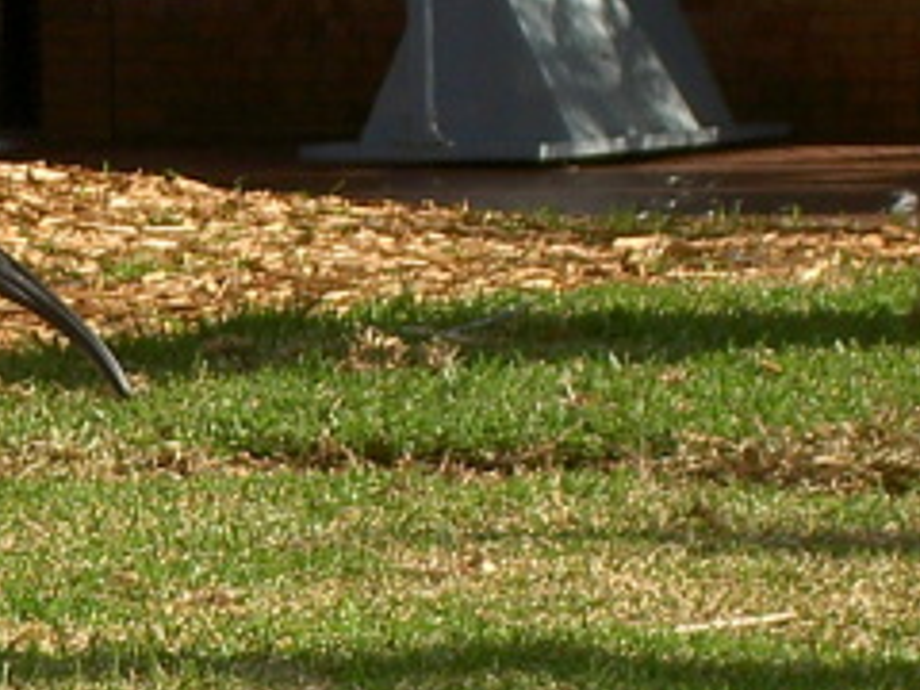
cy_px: 533
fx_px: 7229
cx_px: 303
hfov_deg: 7.3
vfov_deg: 5.5
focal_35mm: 272
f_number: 4.9
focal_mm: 16.8
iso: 50
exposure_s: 1/250
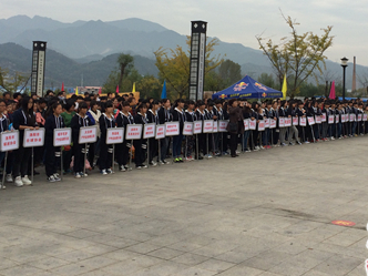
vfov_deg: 29.7
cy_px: 67
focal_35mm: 48
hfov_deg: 39.4
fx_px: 510
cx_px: 232
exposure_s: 1/838
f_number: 2.2
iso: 32
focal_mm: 4.15
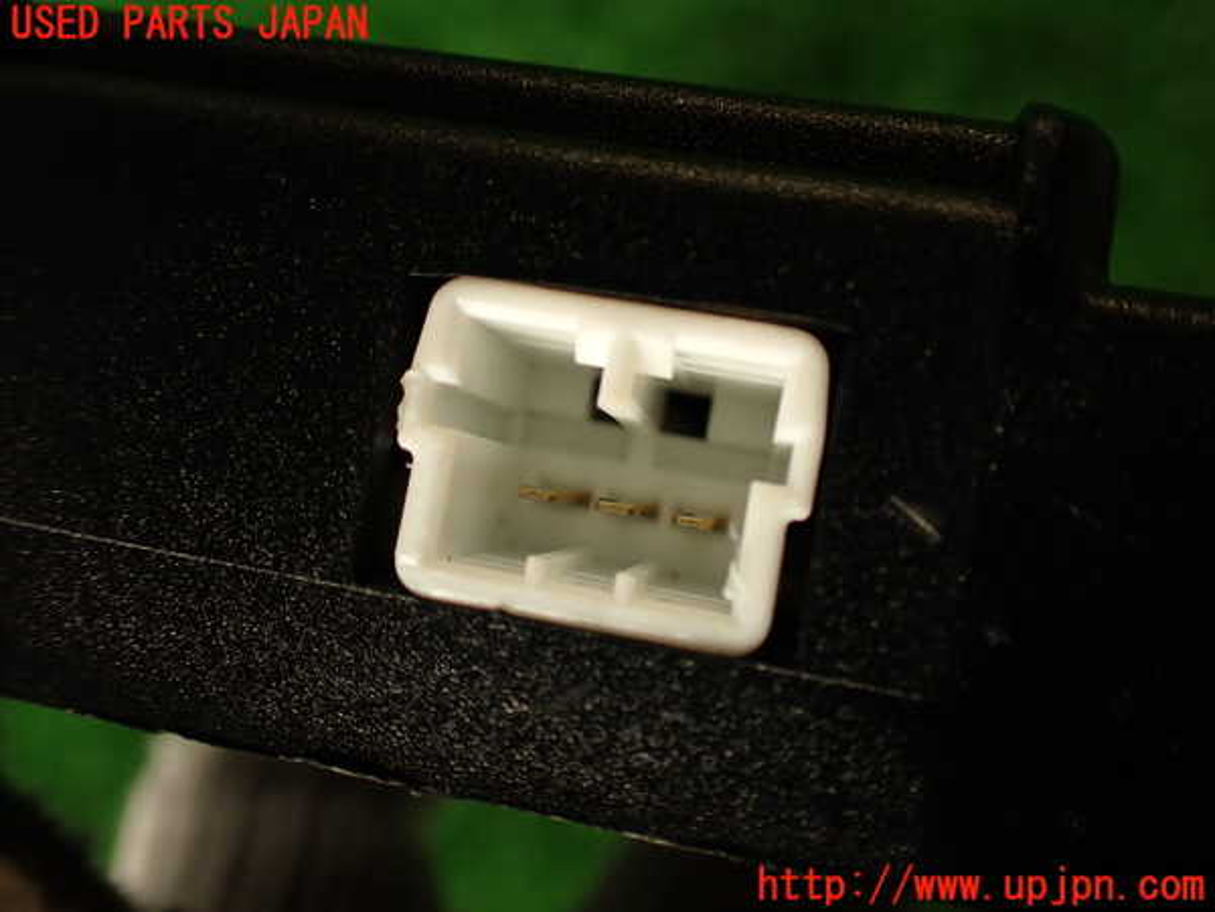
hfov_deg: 56.8
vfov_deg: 44.2
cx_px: 608
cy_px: 456
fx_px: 1123
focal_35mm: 32
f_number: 2.4
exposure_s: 1/80
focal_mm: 5.79
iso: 100
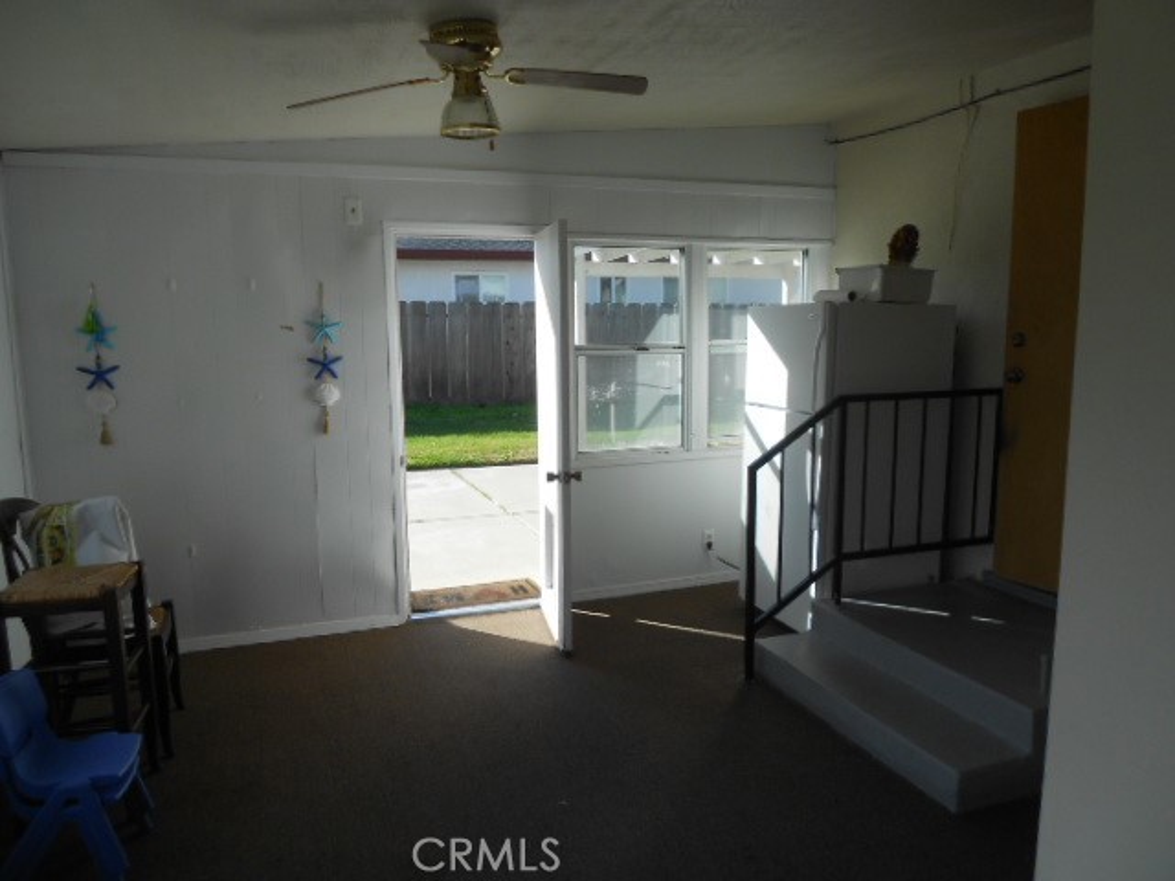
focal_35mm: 26
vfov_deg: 53.1
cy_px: 440
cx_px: 588
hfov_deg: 67.3
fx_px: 883
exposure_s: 1/400
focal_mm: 4.6
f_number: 3.2
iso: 80
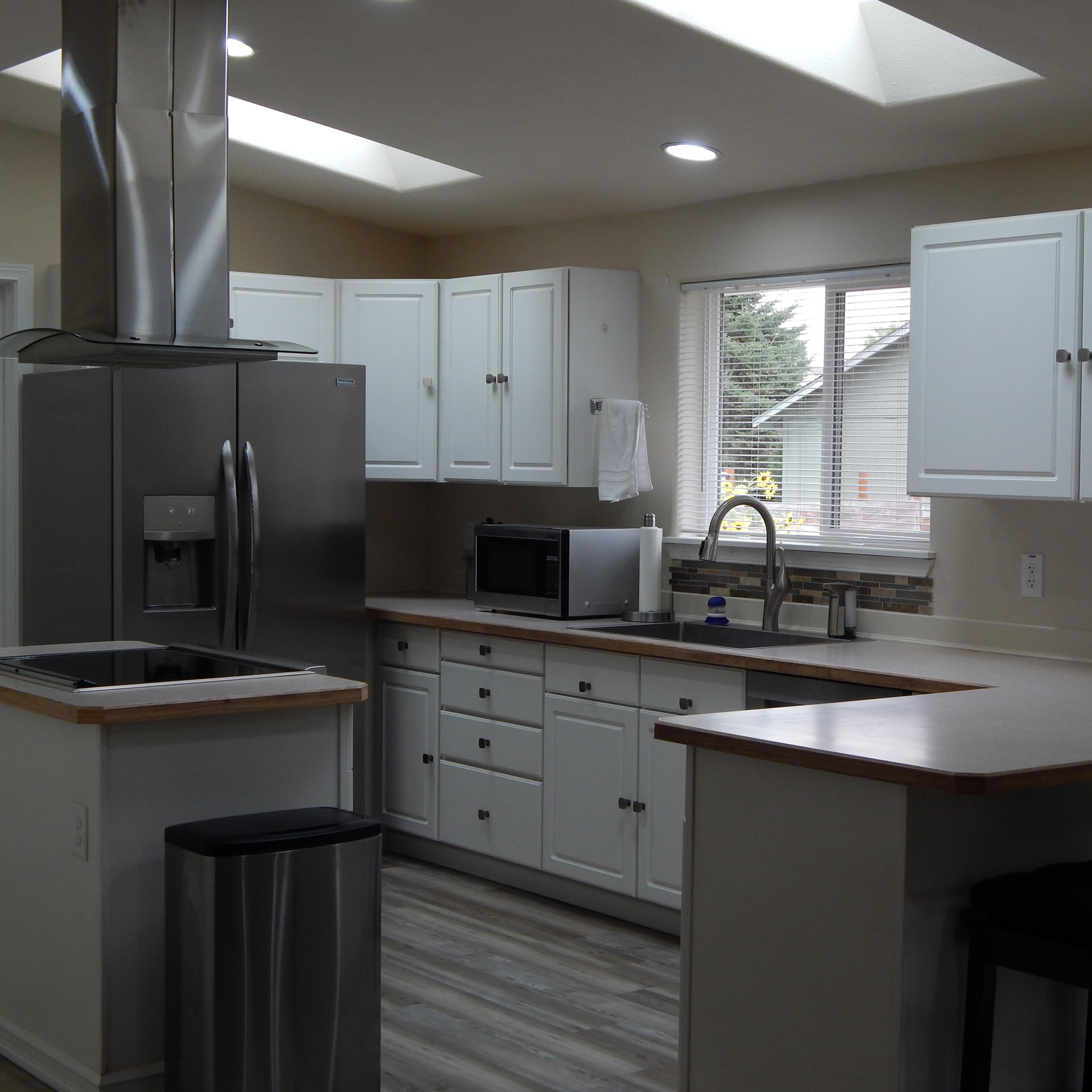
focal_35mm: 58
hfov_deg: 29.5
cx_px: 642
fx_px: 2070
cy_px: 548
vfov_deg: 29.6
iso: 125
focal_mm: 8.6
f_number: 3.7
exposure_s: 1/80
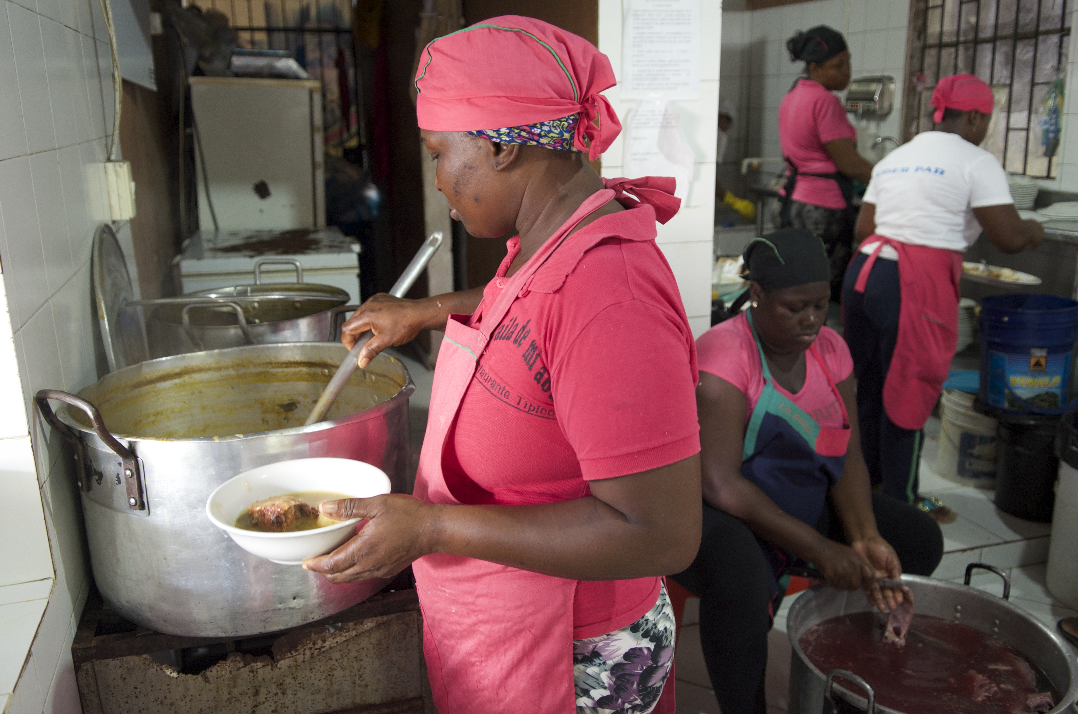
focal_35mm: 30
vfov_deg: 43.4
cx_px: 539
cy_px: 357
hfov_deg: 62.0
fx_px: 896
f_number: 2.8
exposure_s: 1/30
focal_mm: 20
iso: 1250
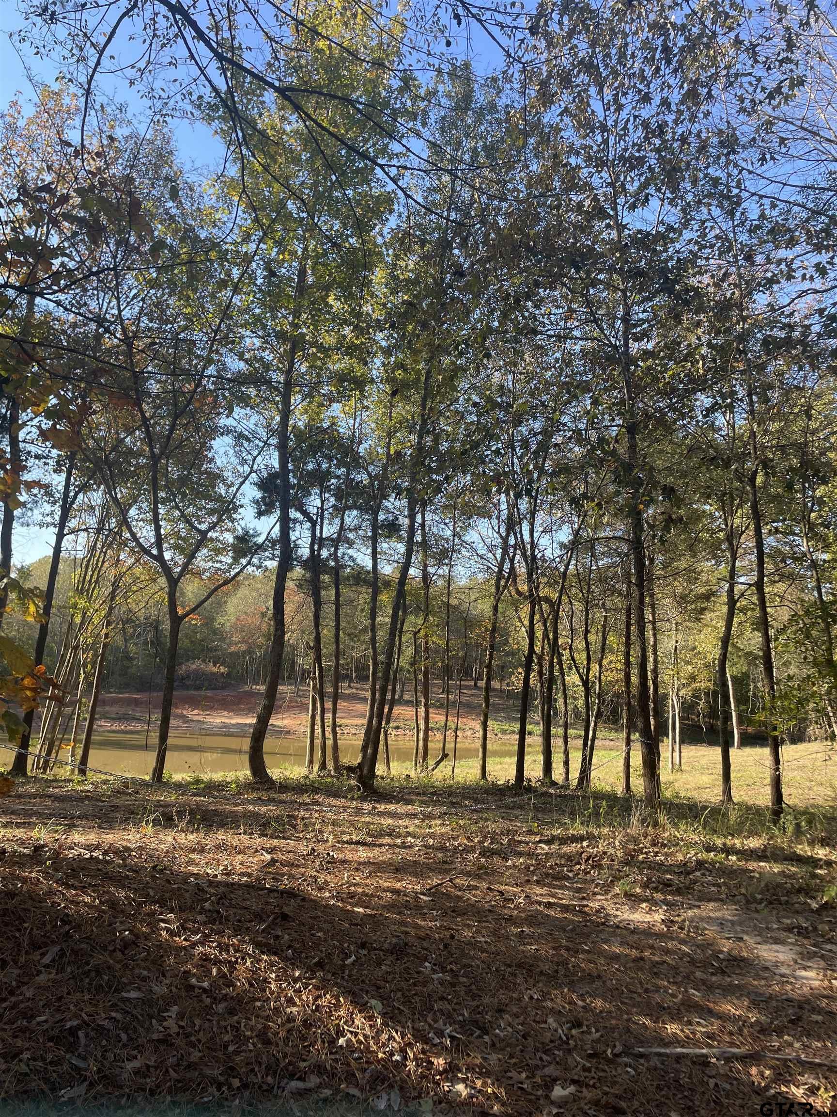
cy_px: 558
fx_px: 838
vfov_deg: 67.3
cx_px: 418
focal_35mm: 26
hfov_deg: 53.1
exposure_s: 1/500
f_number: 1.6
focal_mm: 4.2
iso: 32
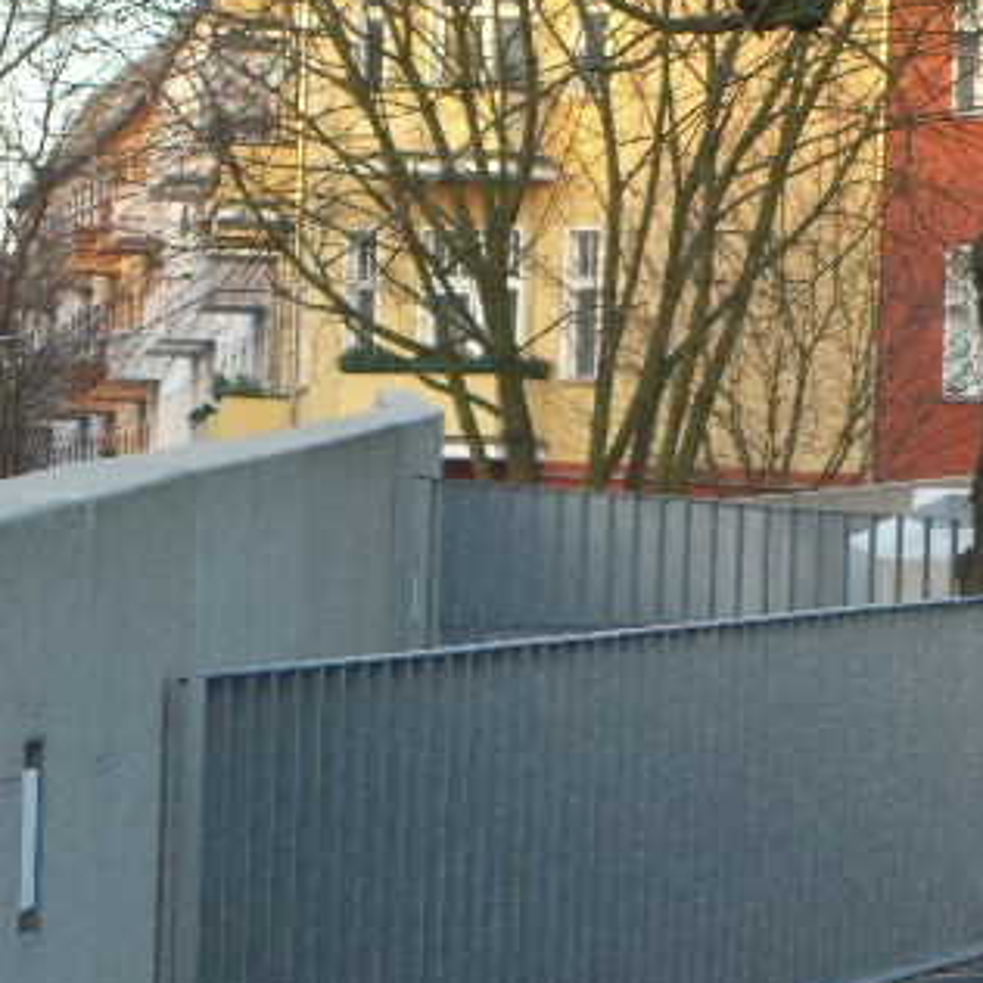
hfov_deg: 8.9
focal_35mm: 196
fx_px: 6297
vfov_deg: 8.9
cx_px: 803
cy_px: 672
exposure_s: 1/50
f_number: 5.1
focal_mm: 23.7
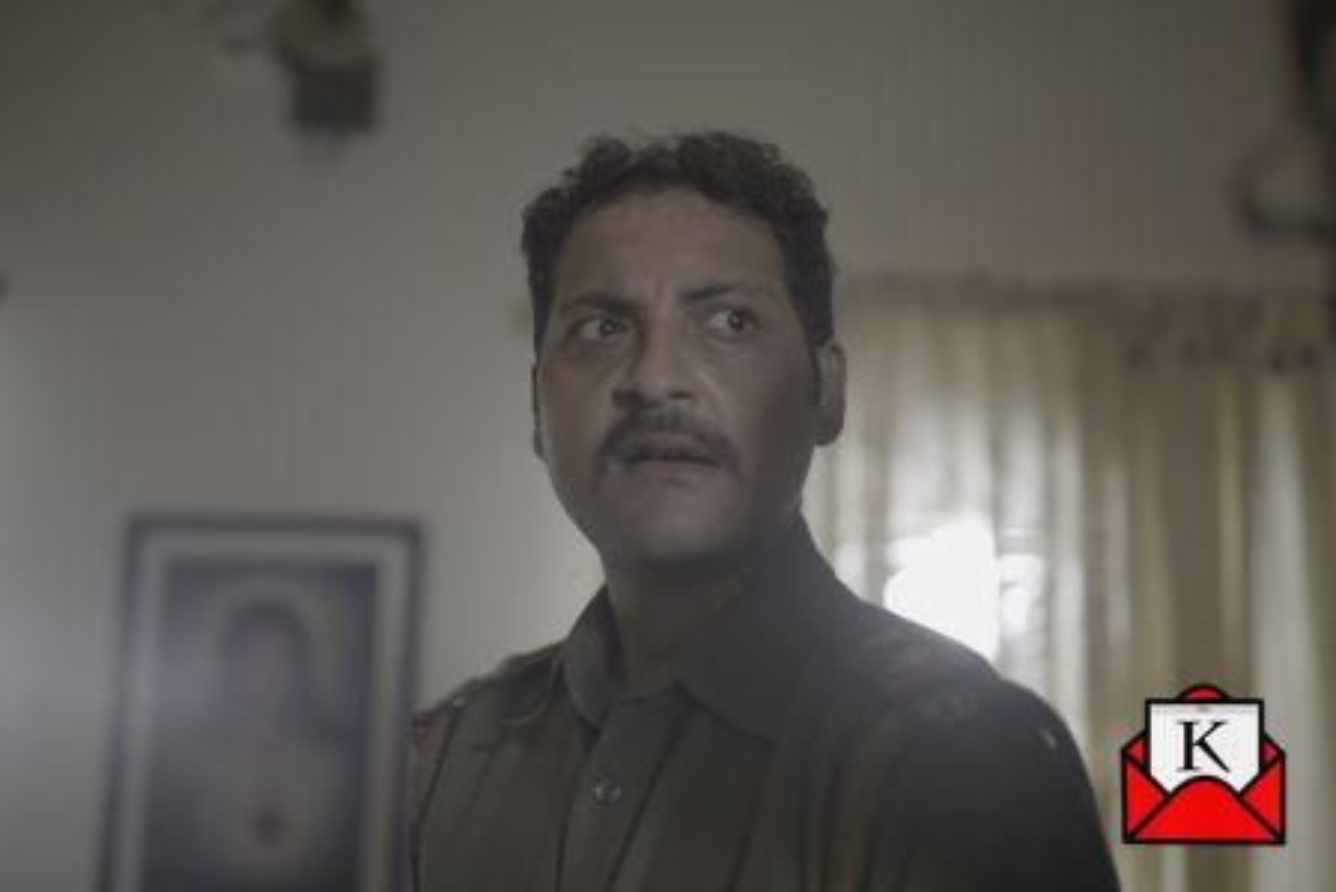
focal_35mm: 50
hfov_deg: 39.4
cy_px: 446
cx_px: 668
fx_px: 1867
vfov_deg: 26.9
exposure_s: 1/800
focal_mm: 50.3
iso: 800
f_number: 1.4
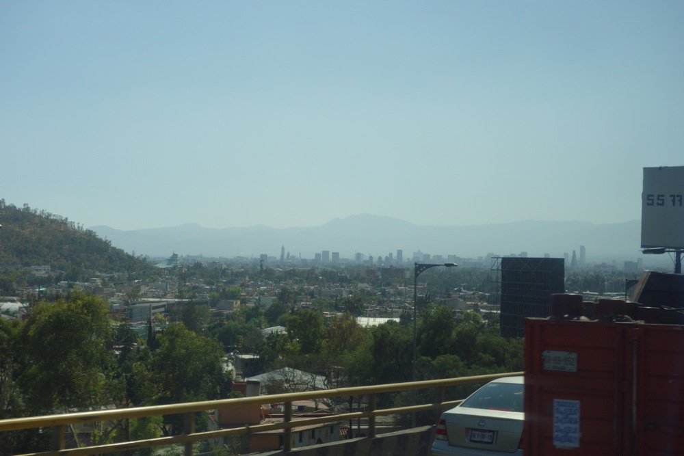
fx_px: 1064
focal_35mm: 56
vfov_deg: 24.2
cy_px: 228
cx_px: 342
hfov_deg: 35.6
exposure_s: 1/100
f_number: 5.6
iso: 125
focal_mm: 20.85
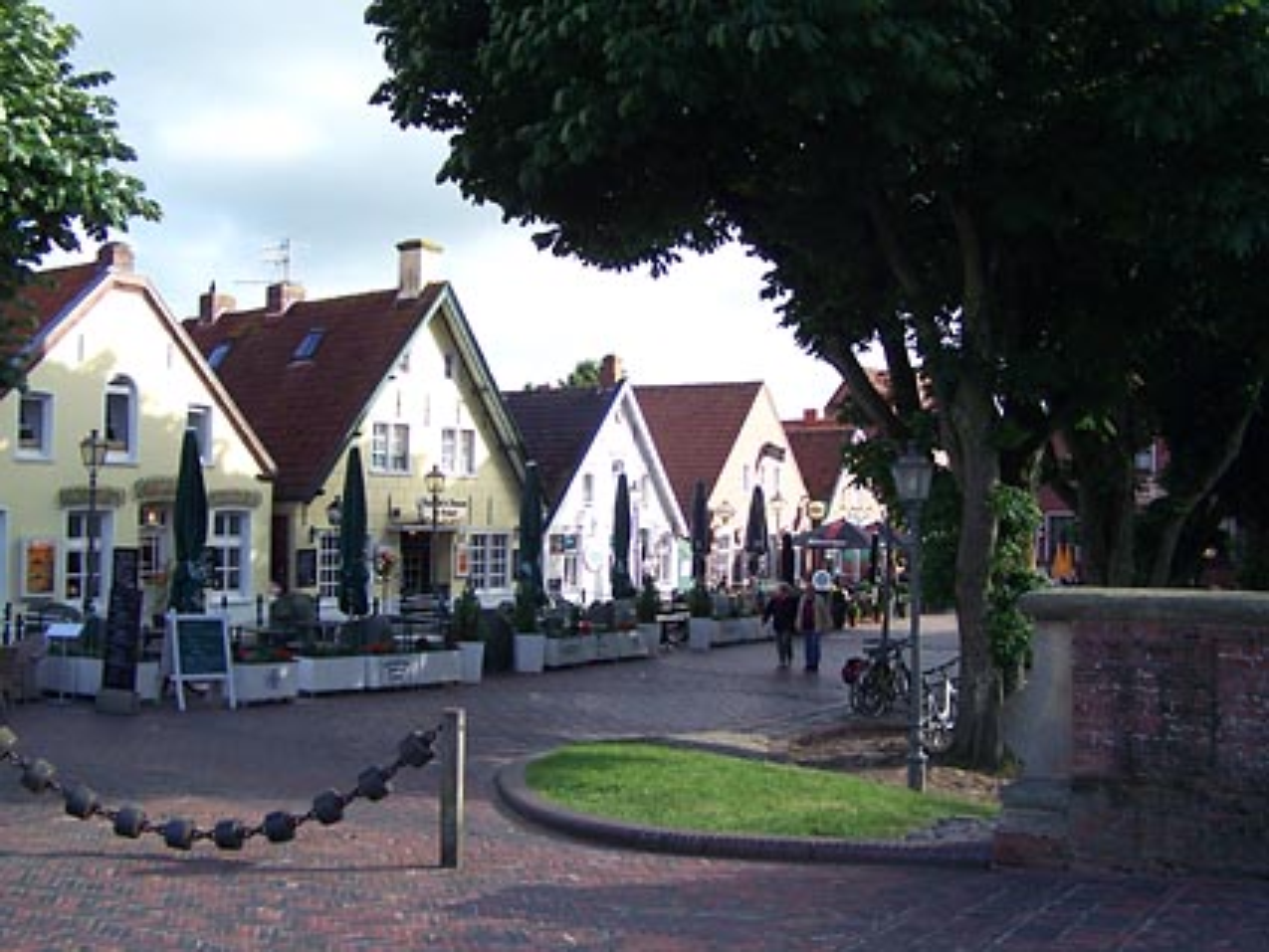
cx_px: 634
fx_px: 1393
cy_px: 476
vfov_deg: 37.7
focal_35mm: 38
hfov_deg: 49.0
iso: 64
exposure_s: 1/400
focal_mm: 6.3
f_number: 2.8
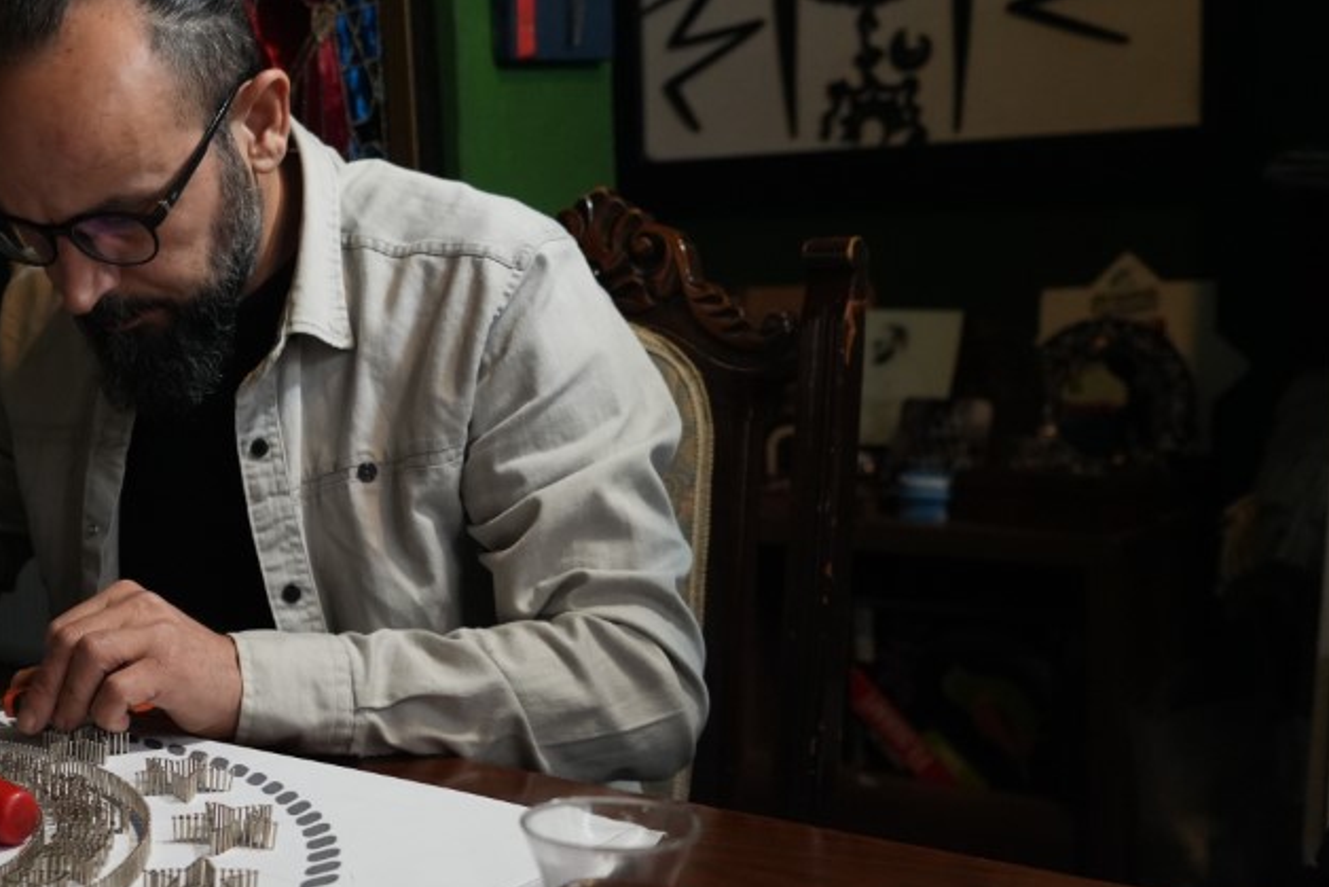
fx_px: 2031
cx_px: 121
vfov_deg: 24.6
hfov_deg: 34.2
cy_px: 404
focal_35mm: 55
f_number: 4
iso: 3200
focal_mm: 30
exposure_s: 1/125
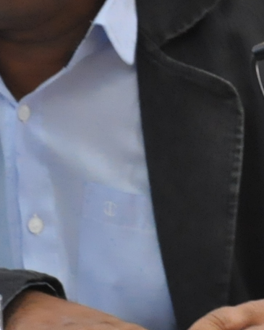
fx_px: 6327
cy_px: -19
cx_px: 359
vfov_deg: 3.0
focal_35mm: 648
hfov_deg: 2.4
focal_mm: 98
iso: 2000
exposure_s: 1/60
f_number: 5.6
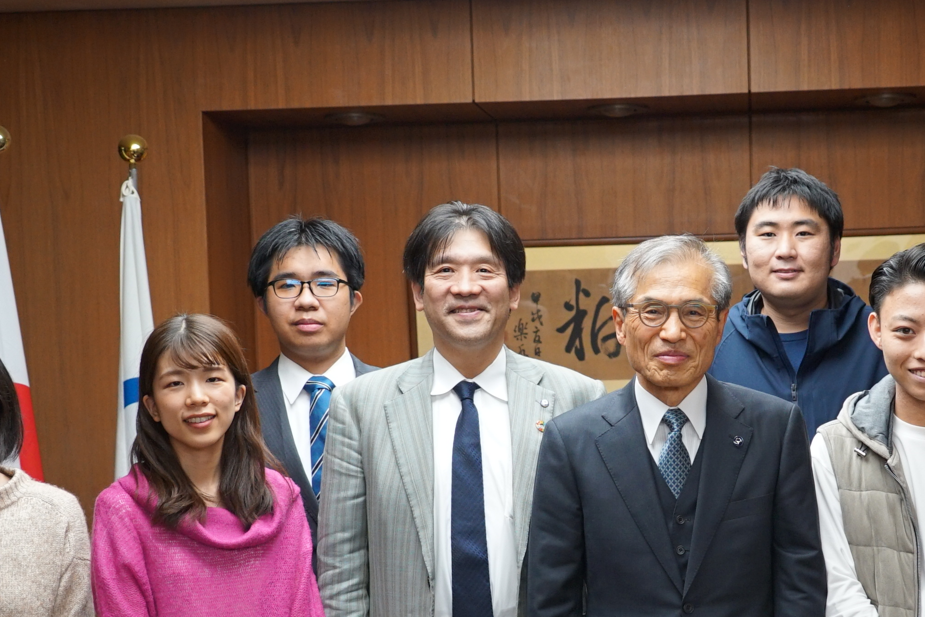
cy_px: 442
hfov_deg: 29.8
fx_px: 1722
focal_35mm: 67
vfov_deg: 20.2
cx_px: 646
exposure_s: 1/160
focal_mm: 32
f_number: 4
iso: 1250
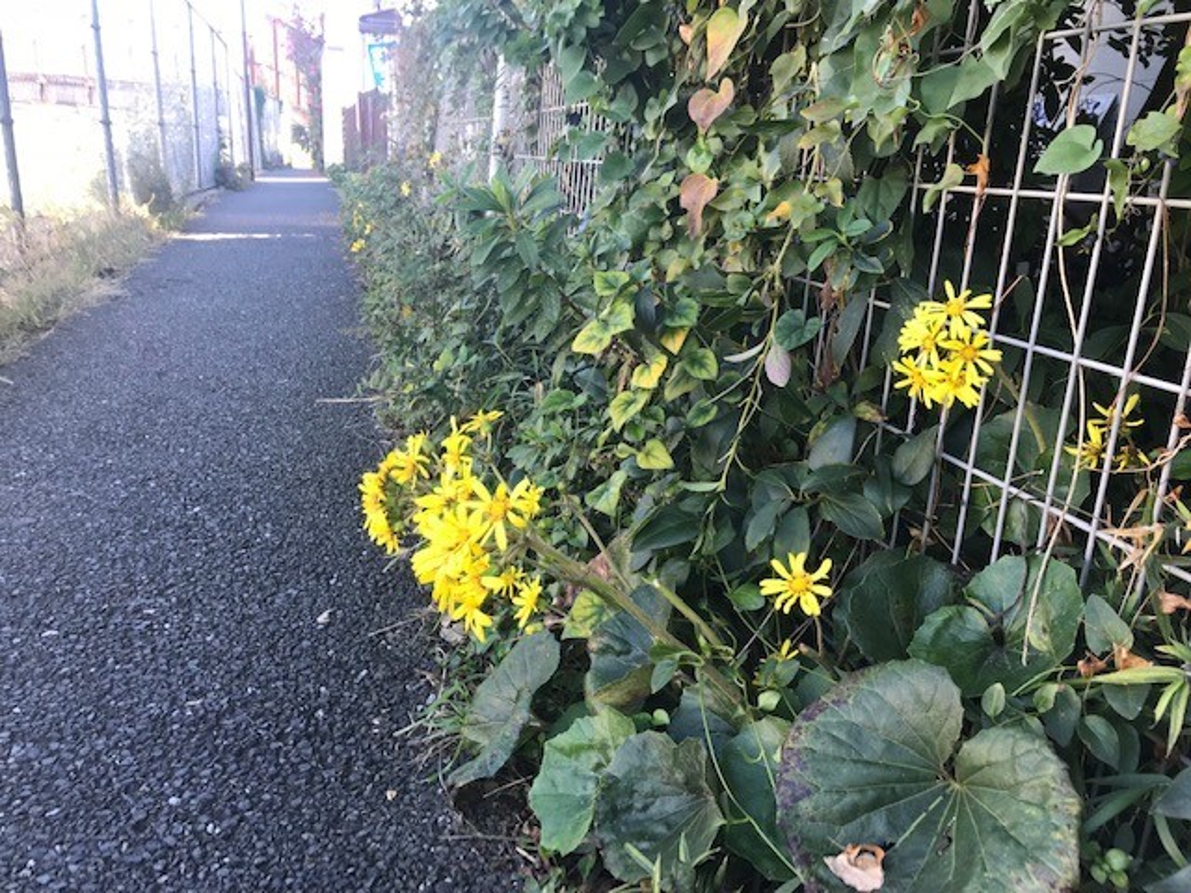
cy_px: 446
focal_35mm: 28
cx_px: 596
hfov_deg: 63.4
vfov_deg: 49.7
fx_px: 963
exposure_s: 1/60
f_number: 1.8
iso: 20
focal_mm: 3.99
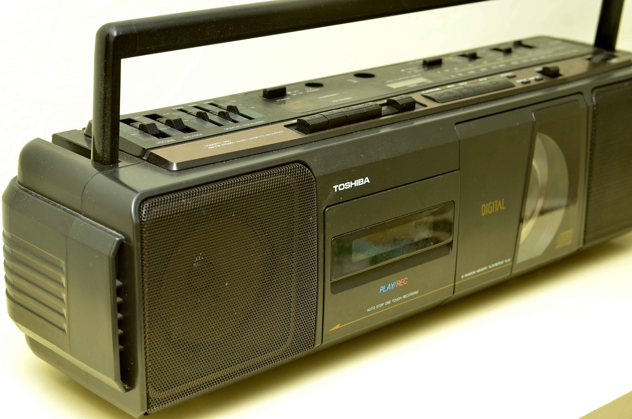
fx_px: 1314
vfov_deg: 18.1
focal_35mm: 75
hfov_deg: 27.0
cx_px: 316
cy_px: 210
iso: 160
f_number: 5.6
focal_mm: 50
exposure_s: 1/200
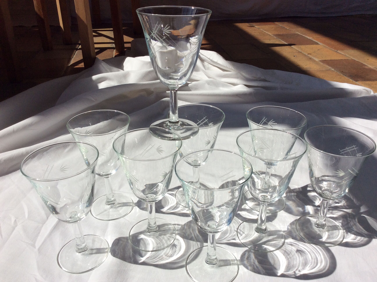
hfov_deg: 56.9
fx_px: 348
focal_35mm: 32
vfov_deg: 44.1
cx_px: 188
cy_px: 141
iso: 32
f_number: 2.4
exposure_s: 1/2865
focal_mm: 3.3
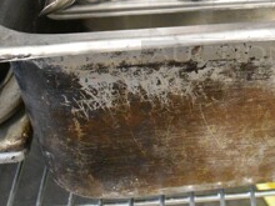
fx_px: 636
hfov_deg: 23.3
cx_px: 281
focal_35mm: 80
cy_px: 1
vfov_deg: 18.0
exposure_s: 1/80
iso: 6400
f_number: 4.5
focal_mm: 20
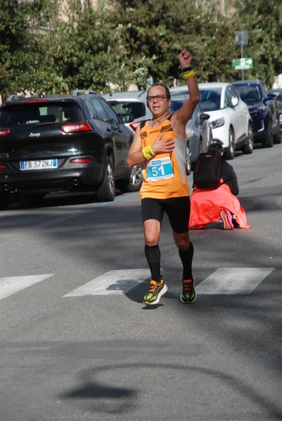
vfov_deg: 10.1
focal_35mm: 202
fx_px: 2367
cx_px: 141
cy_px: 210
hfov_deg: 6.8
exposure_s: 1/2000
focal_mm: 135
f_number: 8
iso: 1000
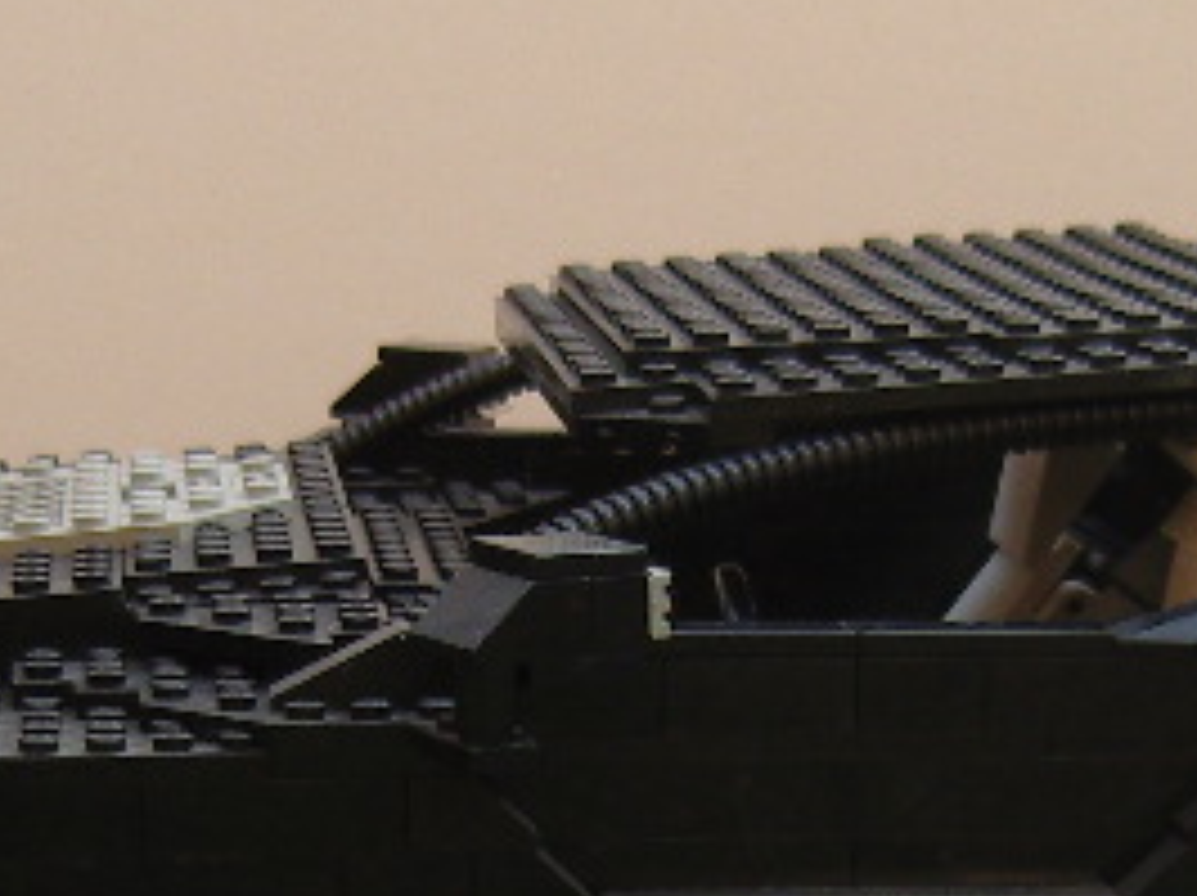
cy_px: 923
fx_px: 4526
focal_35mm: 131
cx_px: 608
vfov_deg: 11.2
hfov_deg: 15.1
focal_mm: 7.3
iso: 100
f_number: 2.8
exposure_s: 1/80
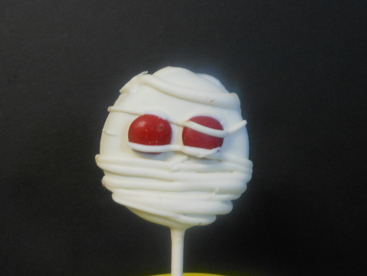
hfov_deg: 44.7
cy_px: 169
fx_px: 445
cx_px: 205
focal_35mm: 42
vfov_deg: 34.2
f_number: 4
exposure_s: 1/8
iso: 400
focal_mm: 5.9
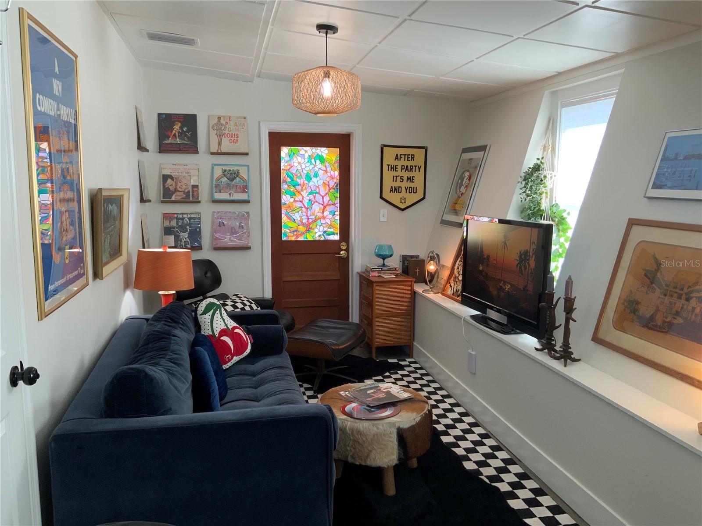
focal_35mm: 29
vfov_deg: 48.2
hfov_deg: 61.7
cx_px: 351
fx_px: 588
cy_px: 263
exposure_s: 1/60
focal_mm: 3
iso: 50
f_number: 1.8
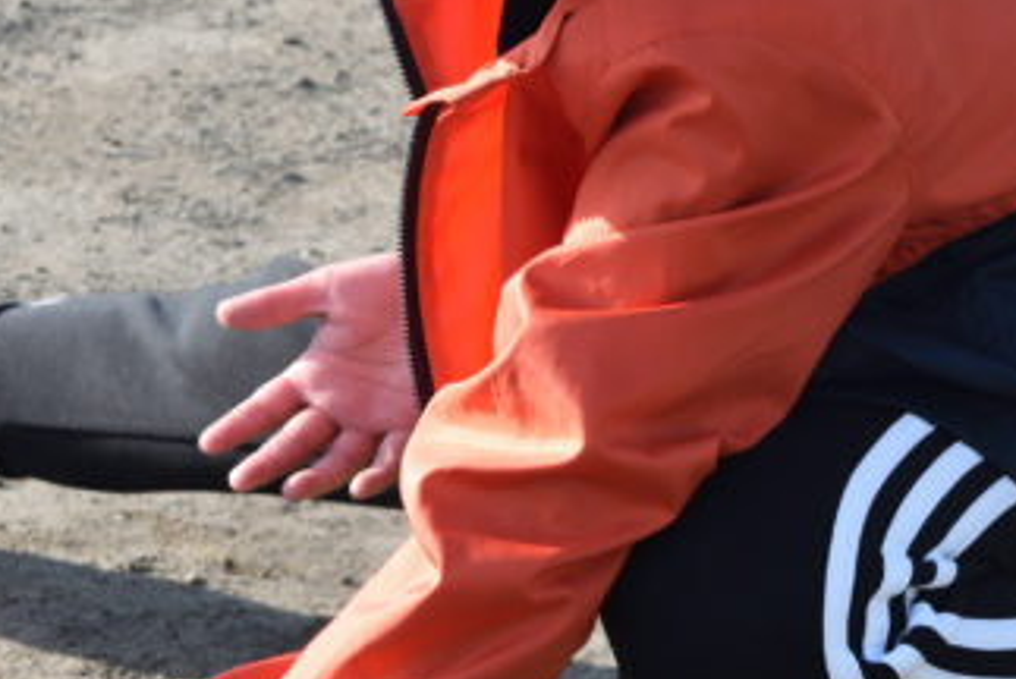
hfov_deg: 12.0
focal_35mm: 171
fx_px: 4830
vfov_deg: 8.0
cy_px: -93
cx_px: 333
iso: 200
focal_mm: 36
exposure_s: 1/250
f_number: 8
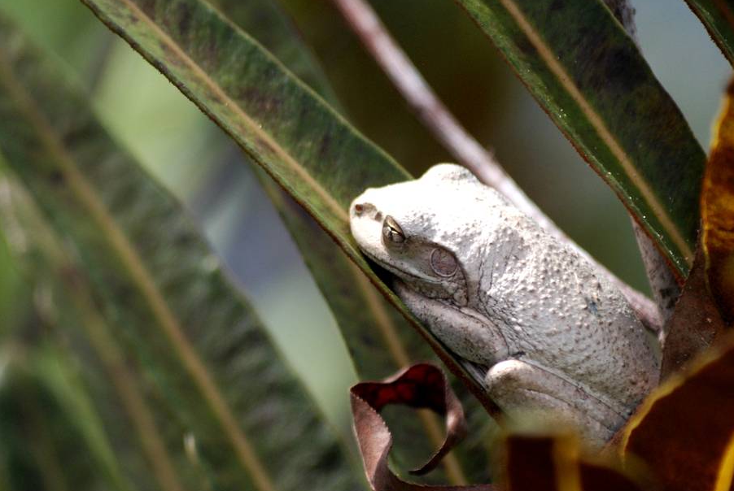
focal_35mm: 519
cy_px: 275
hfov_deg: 4.0
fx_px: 10593
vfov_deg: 2.7
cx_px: 467
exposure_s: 1/800
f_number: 5
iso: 400
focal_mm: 195
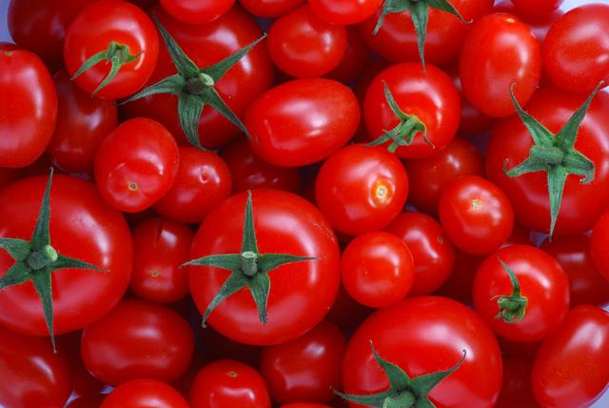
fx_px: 2667
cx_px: 304
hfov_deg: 13.0
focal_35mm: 158
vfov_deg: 8.7
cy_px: 204
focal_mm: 105
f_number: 22
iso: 100
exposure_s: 1/30
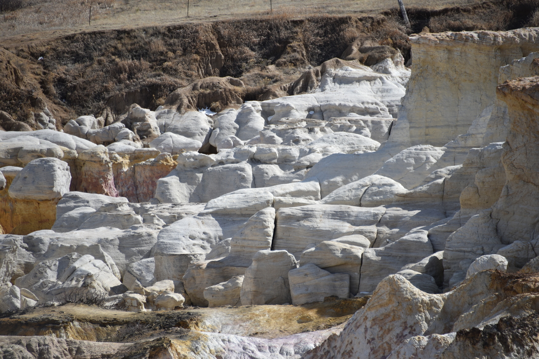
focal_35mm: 300
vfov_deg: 4.6
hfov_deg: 6.9
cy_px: 180
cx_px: 270
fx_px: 4492
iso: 125
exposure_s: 1/640
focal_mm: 300
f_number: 5.6
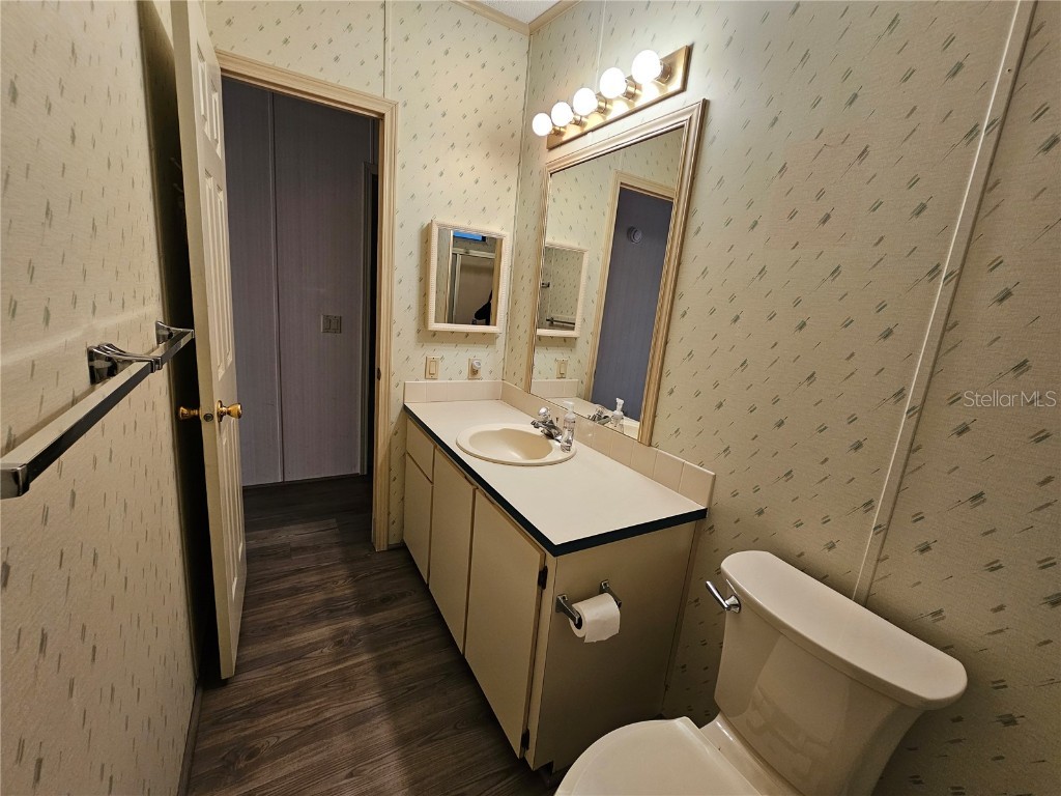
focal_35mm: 13
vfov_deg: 89.9
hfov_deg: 106.2
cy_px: 398
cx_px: 530
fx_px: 398
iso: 125
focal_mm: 2.2
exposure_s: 1/60
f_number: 2.2
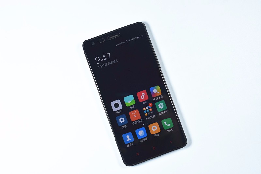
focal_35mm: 60
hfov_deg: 33.4
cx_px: 130
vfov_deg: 22.6
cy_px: 87
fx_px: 435
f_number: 7.1
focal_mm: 40
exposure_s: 1/250
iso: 400
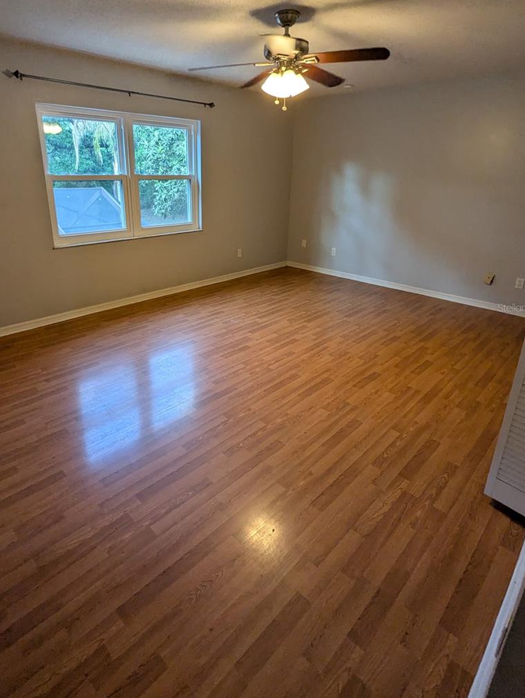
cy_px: 307
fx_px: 384
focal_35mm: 19
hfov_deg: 68.6
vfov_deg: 84.2
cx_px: 235
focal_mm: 2.35
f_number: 2.2
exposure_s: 1/120
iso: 307
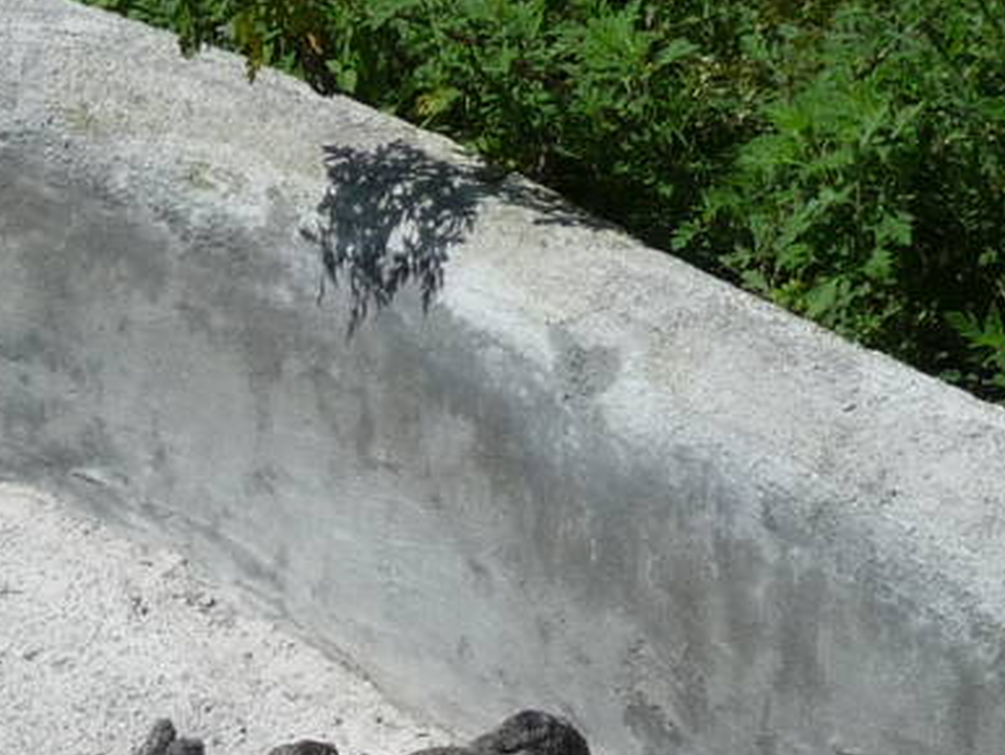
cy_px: 914
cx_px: -164
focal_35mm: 319
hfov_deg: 6.2
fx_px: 9267
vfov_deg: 4.7
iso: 100
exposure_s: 1/1000
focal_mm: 13.1
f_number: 4.6
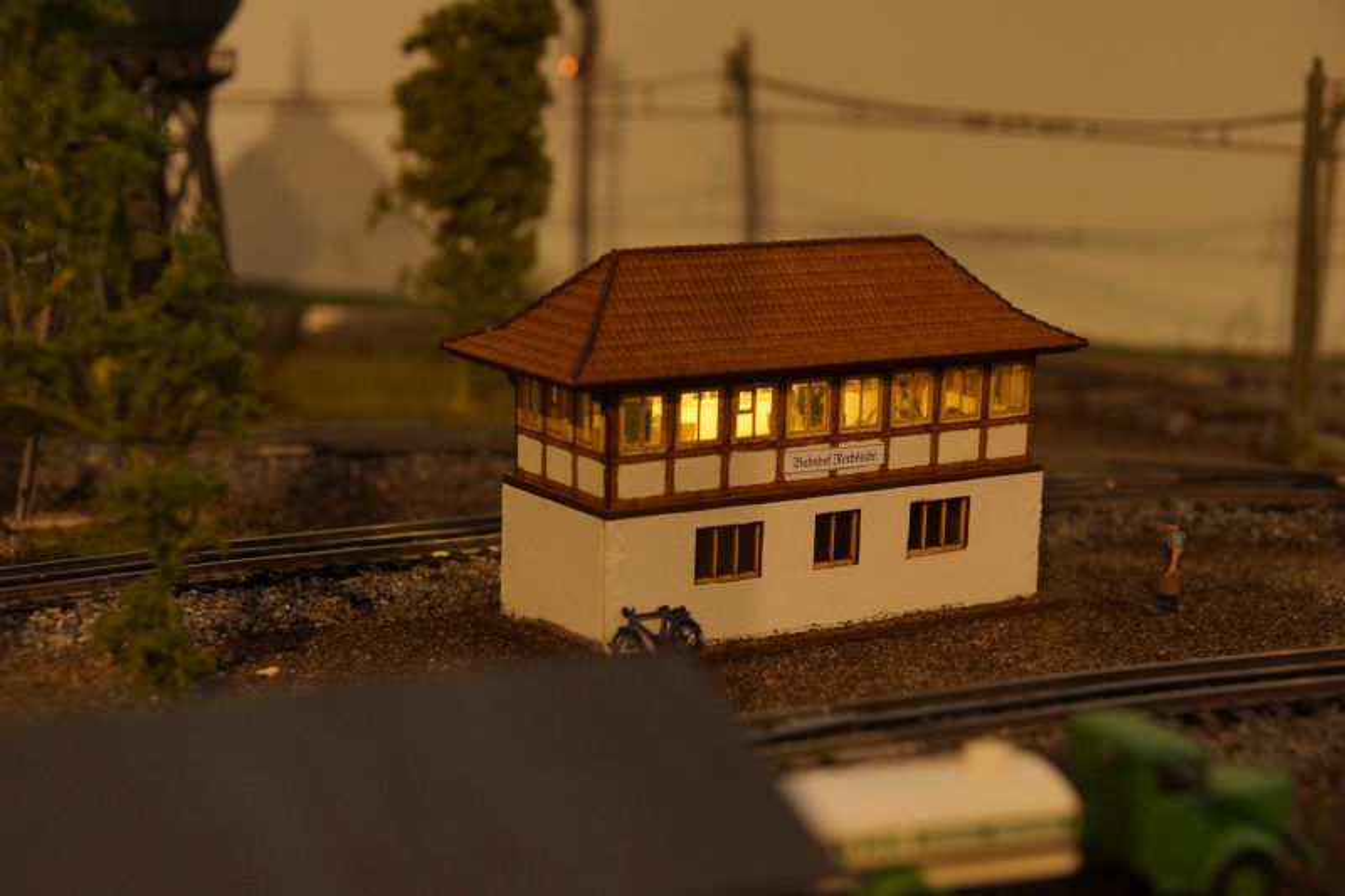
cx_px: 672
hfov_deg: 27.0
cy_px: 448
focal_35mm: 75
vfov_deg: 18.2
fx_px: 2801
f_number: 4.5
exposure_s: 1/25
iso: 400
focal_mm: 50
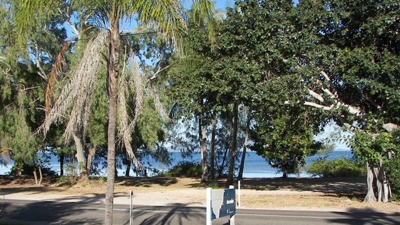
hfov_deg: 42.0
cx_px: 172
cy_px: 134
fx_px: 520
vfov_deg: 24.4
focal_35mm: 49
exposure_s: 1/640
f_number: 2.8
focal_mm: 6.1
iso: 50
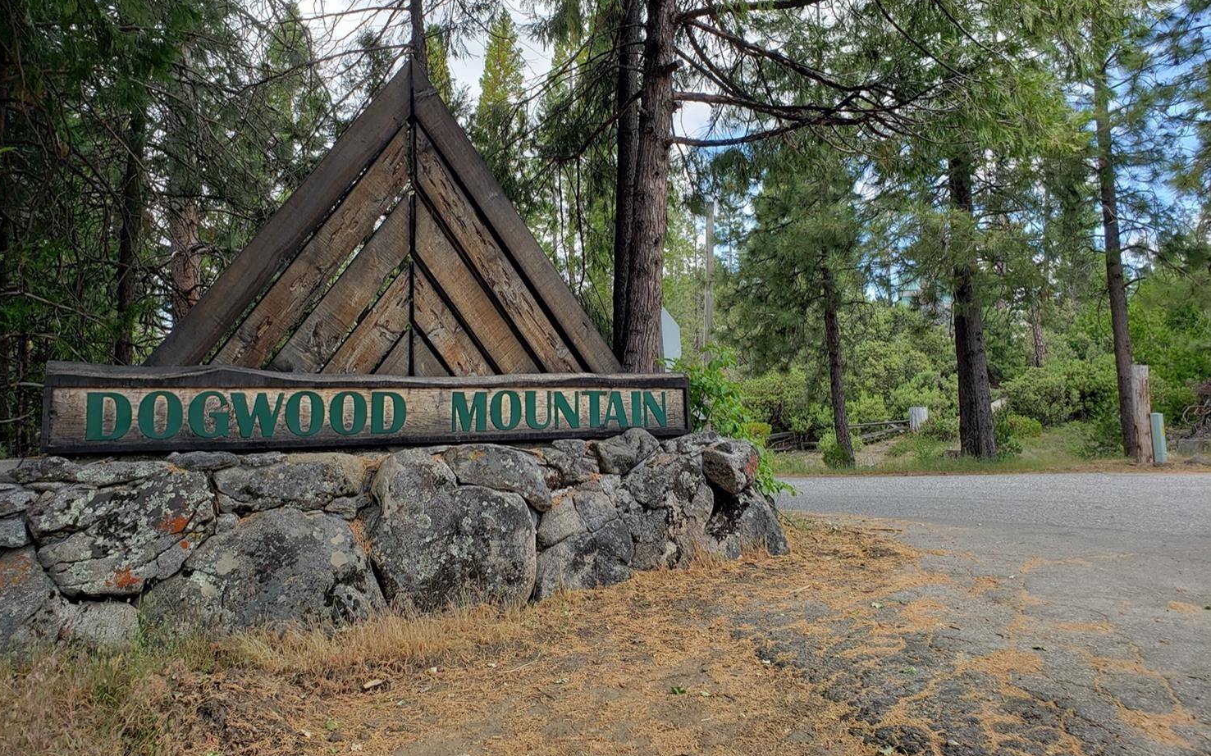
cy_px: 313
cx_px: 597
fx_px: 924
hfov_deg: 66.5
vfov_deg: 44.4
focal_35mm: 28
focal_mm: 4.3
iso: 50
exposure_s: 1/351
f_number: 2.4
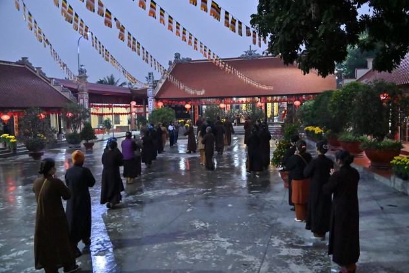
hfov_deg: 60.3
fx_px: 352
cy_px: 137
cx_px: 210
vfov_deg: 42.3
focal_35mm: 31
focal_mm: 30
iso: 12800
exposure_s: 1/200
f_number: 4
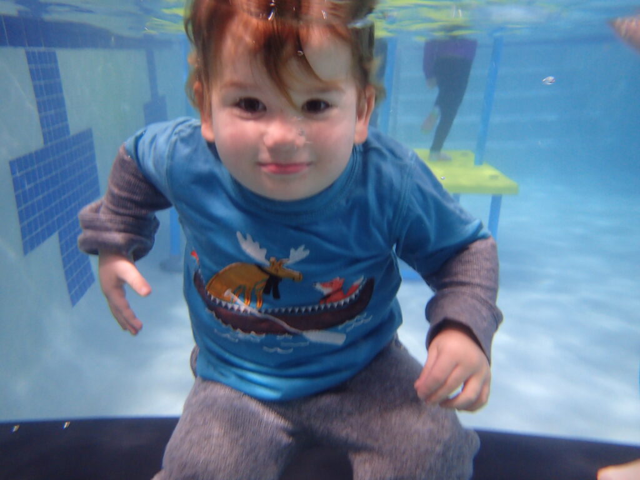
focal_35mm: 25
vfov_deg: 54.9
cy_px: 240
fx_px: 462
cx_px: 320
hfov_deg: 69.4
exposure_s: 1/30
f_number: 2
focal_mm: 4.5
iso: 200
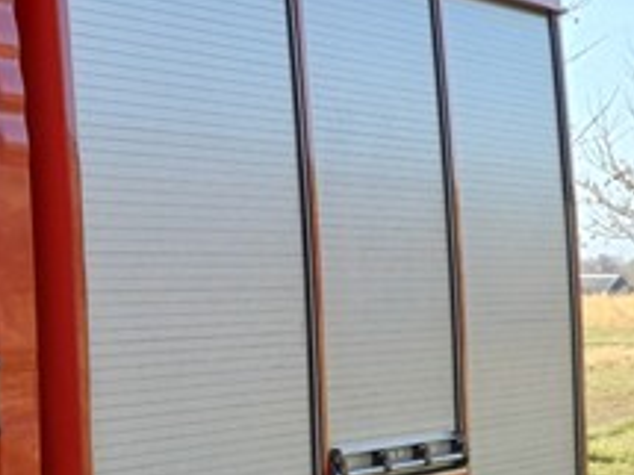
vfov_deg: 12.4
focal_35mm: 119
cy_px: 369
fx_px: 2178
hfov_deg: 14.4
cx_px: -543
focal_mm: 4.65
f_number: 1.8
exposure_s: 1/472
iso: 50
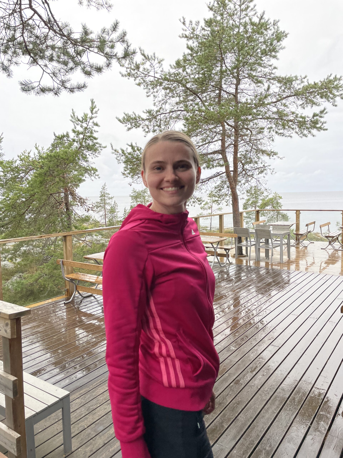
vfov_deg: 67.3
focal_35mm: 26
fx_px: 344
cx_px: 172
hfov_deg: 53.1
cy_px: 229
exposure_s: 1/427
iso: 32
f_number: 1.6
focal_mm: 4.2
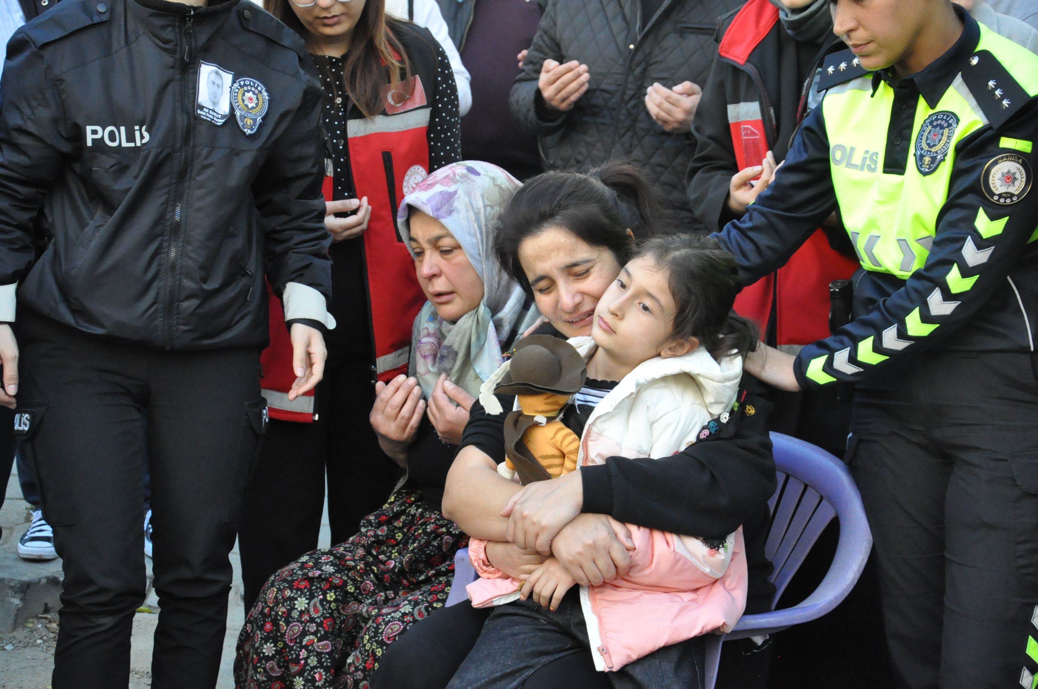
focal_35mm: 87
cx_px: 519
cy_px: 344
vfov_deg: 15.7
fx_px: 2505
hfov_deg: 23.4
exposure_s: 1/500
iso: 3200
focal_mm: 58
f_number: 5.3
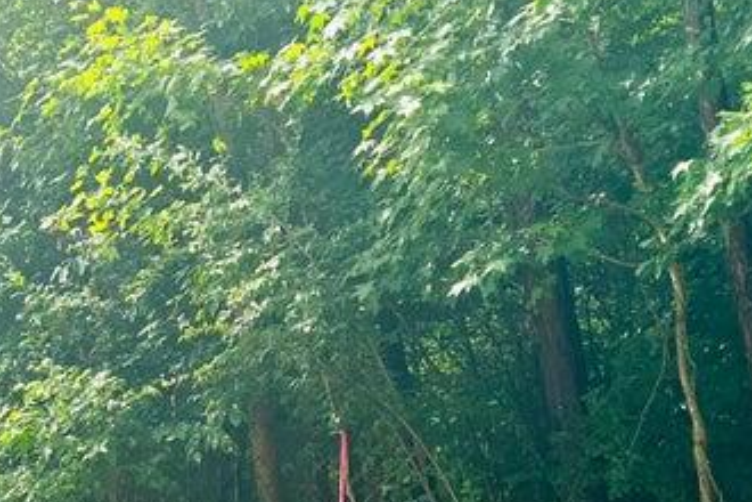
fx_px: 1462
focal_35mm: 70
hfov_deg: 28.4
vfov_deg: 19.4
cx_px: 193
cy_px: 335
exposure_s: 1/1344
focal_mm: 5.7
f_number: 1.5
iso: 50
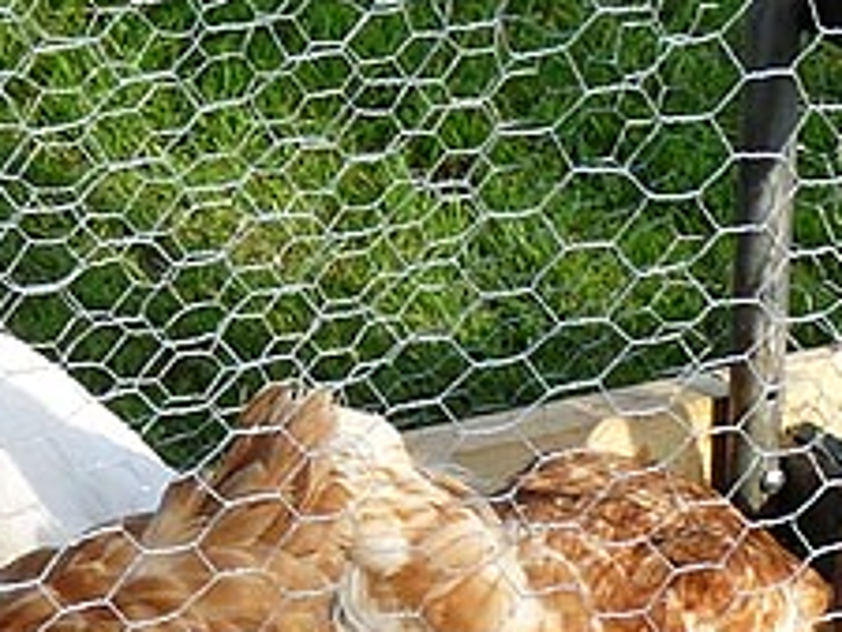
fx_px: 3943
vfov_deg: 9.1
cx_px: 41
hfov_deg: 12.1
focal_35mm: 162
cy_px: 651
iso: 100
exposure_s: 1/160
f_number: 4
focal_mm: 5.9
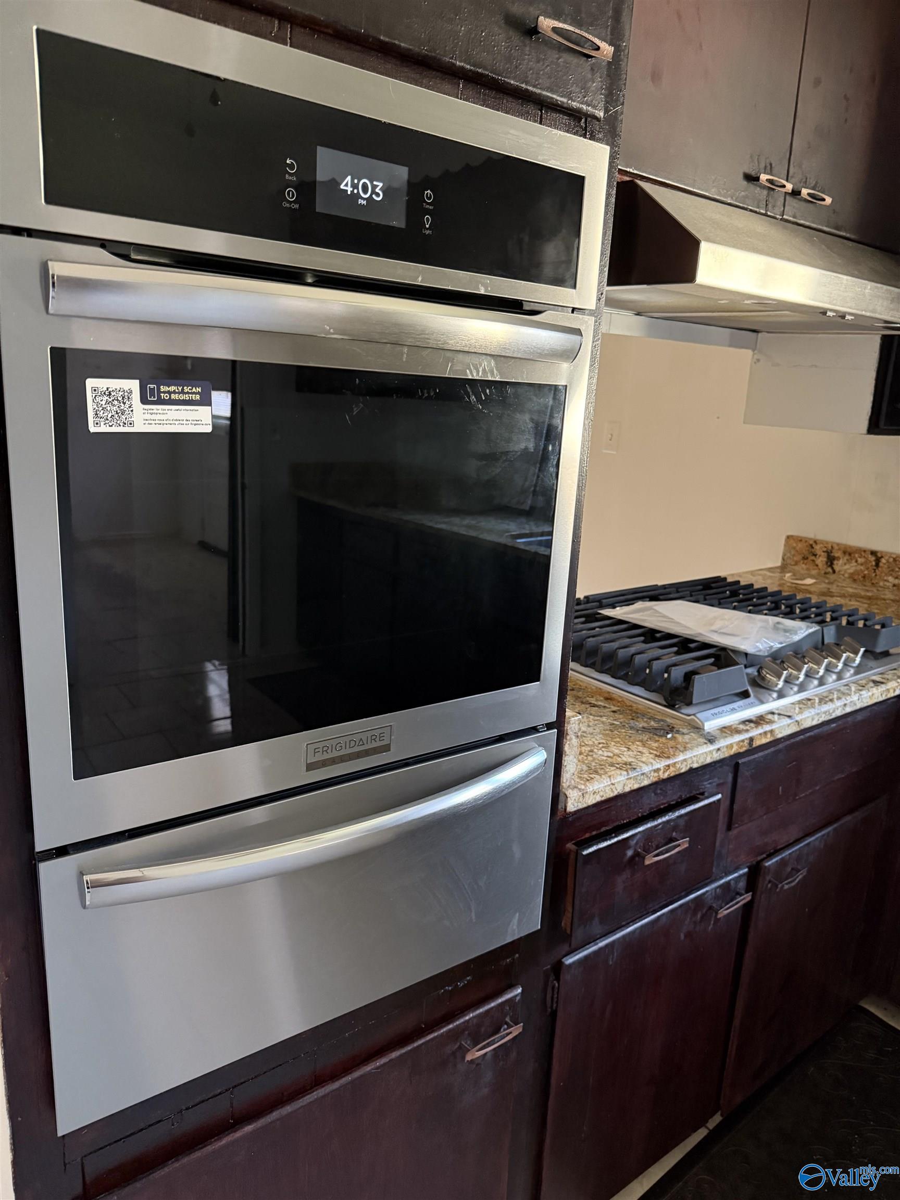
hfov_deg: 56.8
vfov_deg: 71.6
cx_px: 450
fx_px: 832
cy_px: 600
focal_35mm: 24
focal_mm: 6.76
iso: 800
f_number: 1.78
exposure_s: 1/30
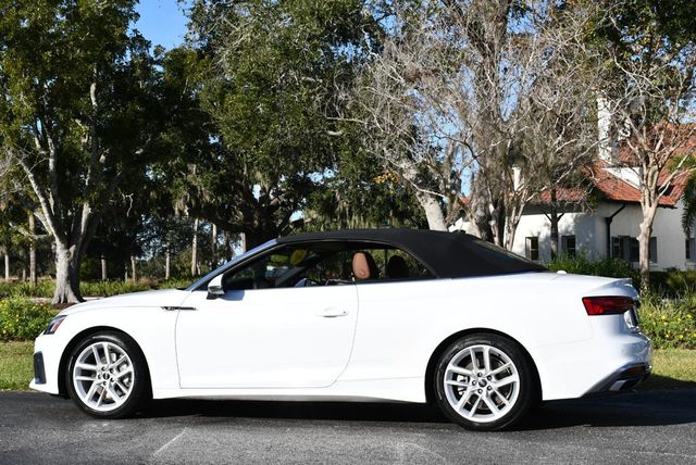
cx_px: 348
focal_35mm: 60
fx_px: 1161
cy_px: 232
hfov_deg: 33.4
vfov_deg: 22.7
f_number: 8
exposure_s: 1/320
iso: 100
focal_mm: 30
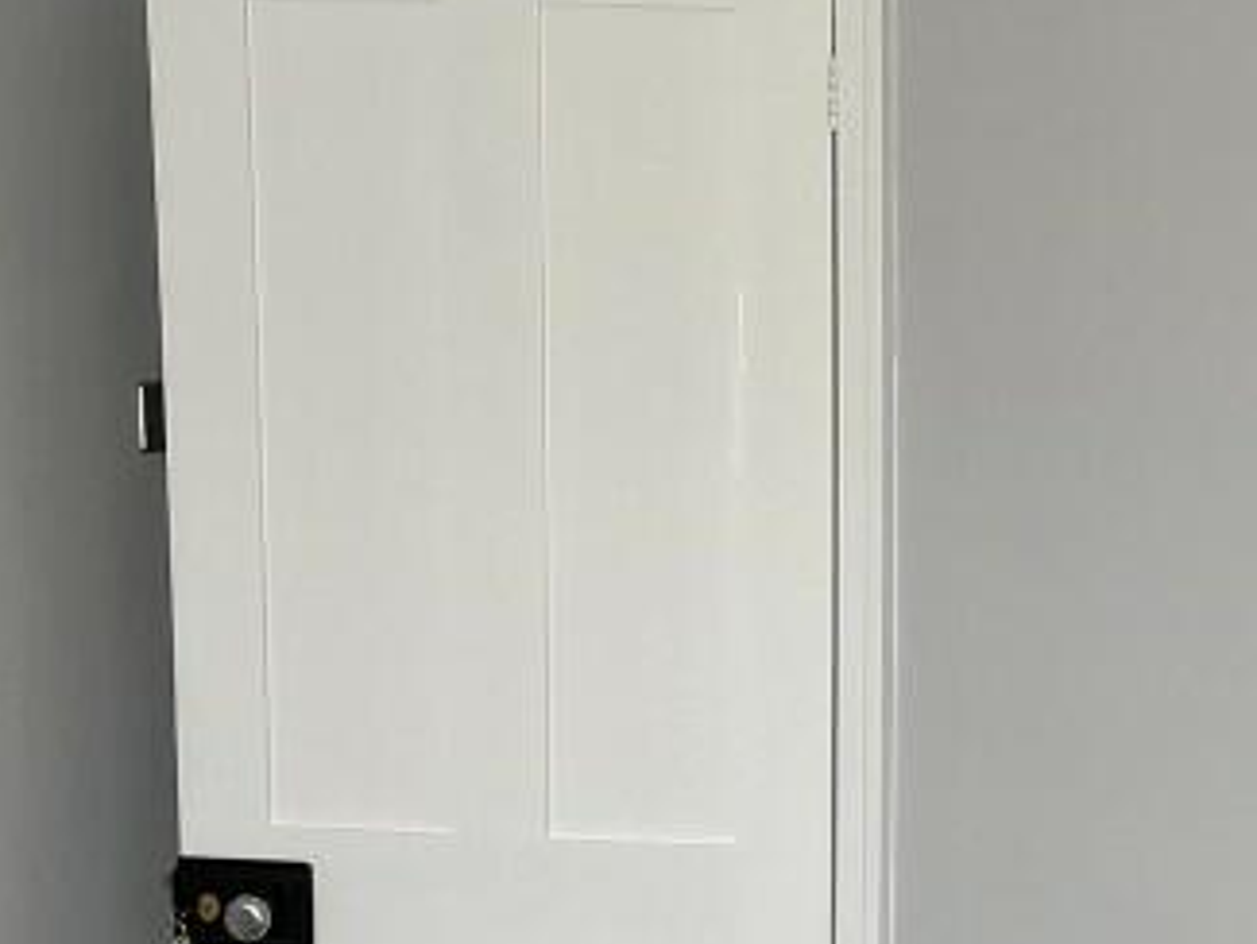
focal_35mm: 82
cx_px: 1416
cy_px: 634
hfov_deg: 22.4
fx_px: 2979
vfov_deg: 18.0
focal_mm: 4.2
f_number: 1.6
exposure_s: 1/152
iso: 32
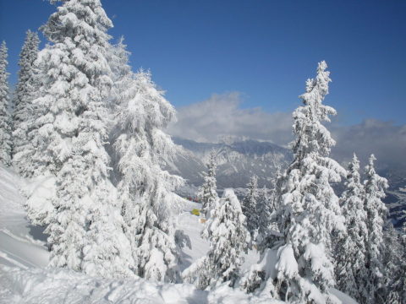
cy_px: 152
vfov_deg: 37.7
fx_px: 446
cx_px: 203
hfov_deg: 49.0
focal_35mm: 38
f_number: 8.4
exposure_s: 1/1000
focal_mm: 6.3
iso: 80
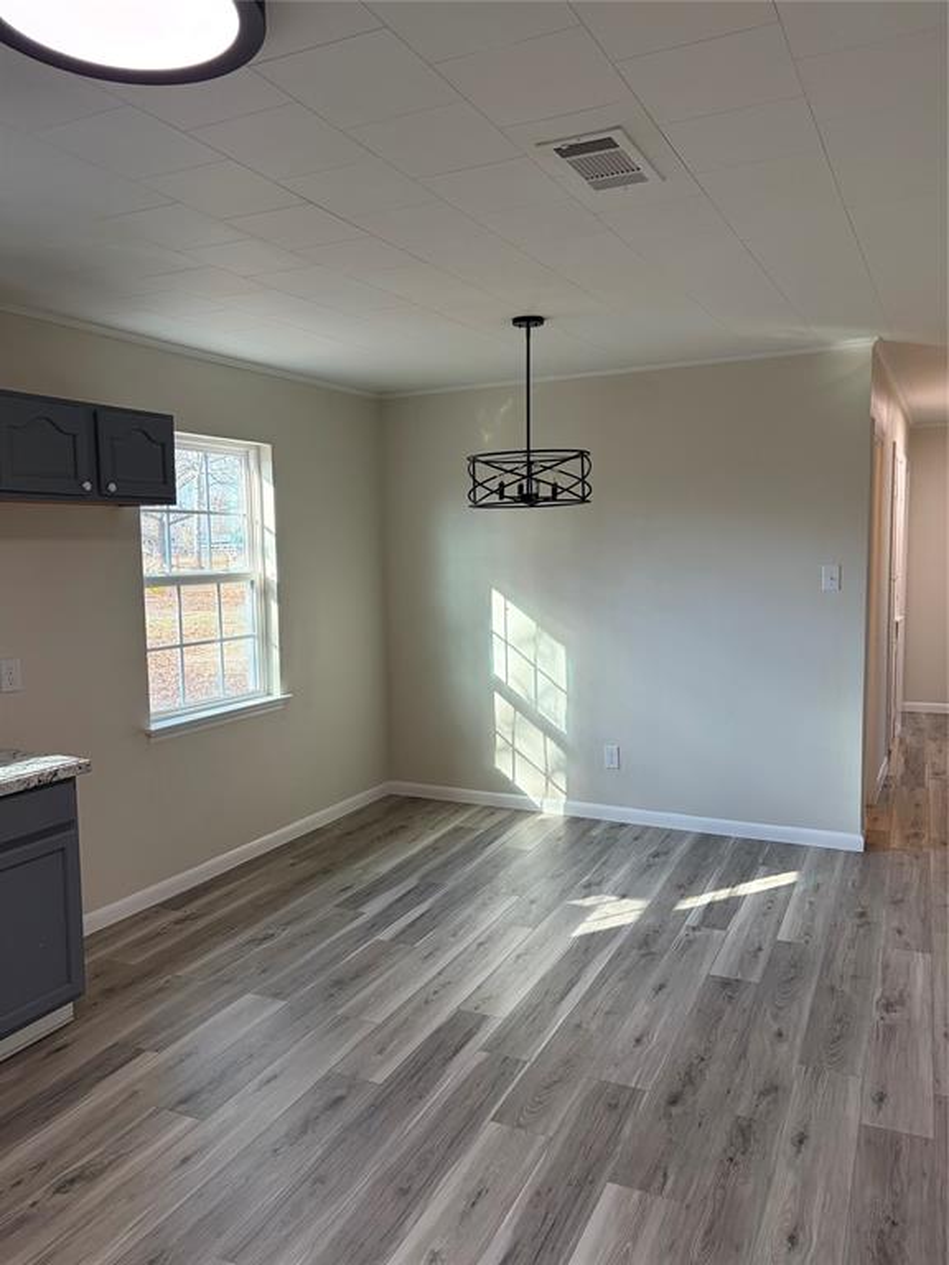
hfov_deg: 53.1
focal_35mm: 26
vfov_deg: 67.3
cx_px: 474
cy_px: 632
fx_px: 950
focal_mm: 5.96
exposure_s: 1/144
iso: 125
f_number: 1.6
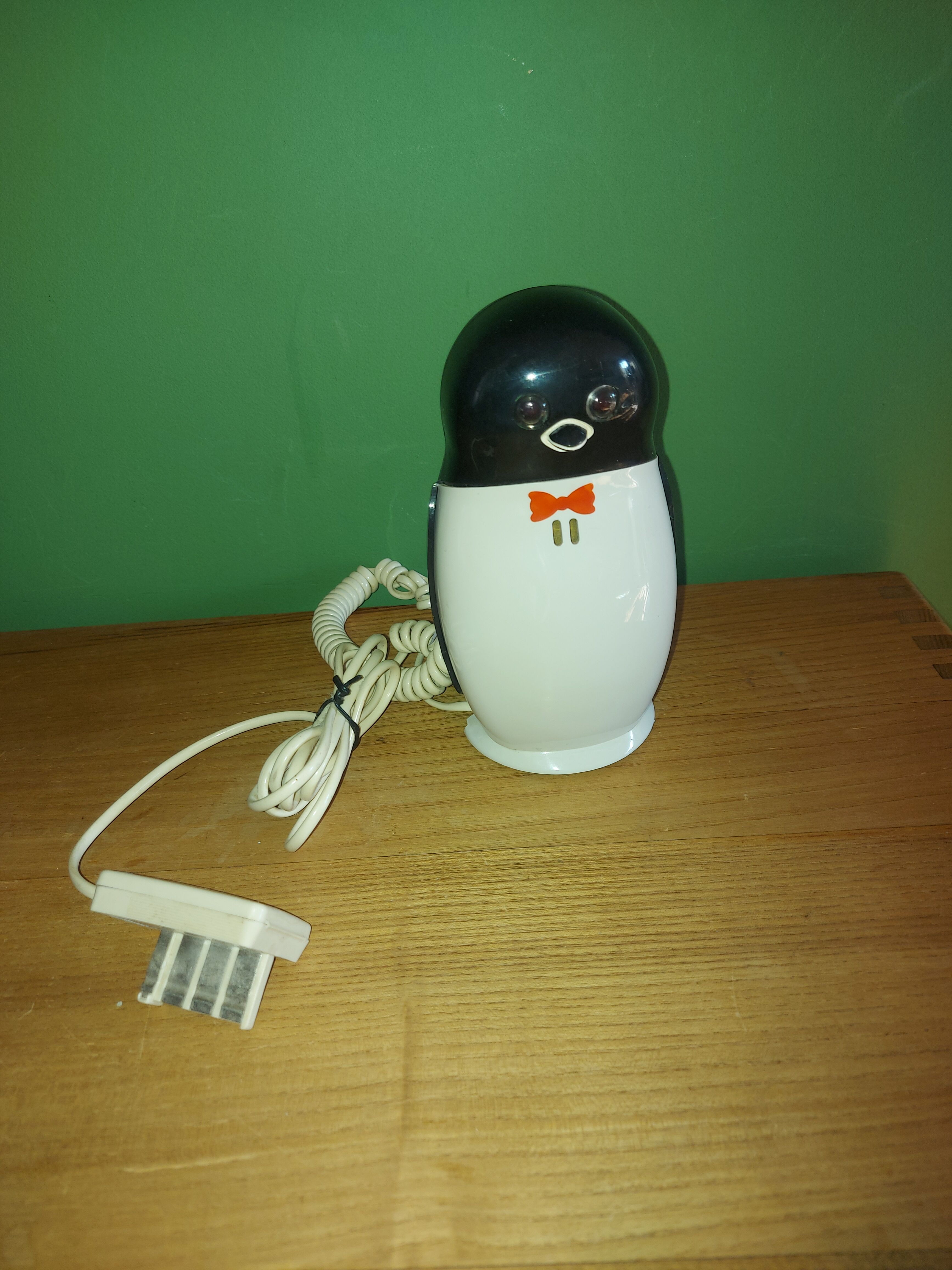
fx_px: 880
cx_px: 476
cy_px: 635
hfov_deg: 56.8
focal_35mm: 24
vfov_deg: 71.6
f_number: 1.8
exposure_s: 1/50
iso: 40
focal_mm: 5.23
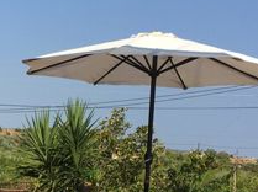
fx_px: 729
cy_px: 176
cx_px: -19
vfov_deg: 14.9
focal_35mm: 98
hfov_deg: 19.3
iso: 25
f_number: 2.2
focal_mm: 4.15
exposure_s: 1/1832
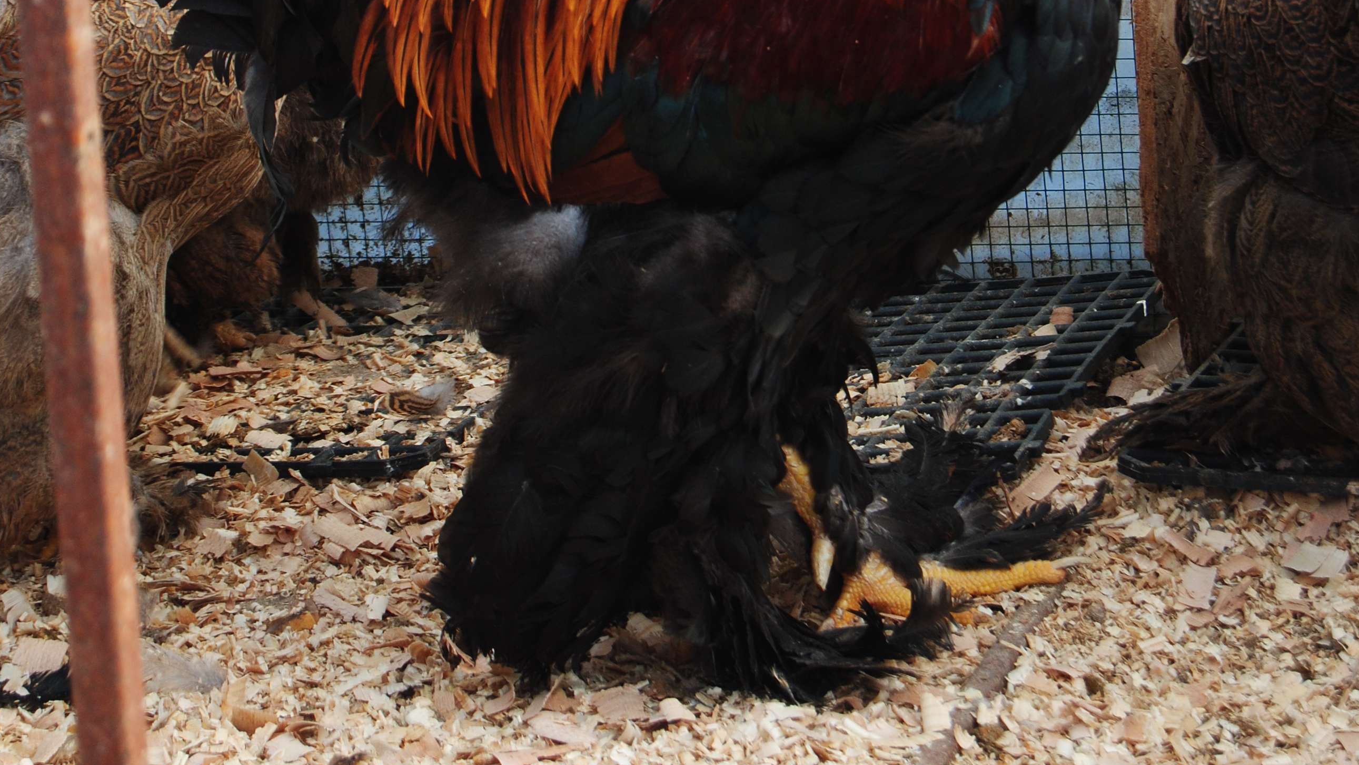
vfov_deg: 10.1
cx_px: 678
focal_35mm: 118
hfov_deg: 18.2
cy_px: -122
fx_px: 4252
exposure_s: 1/100
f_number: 9
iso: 200
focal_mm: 50
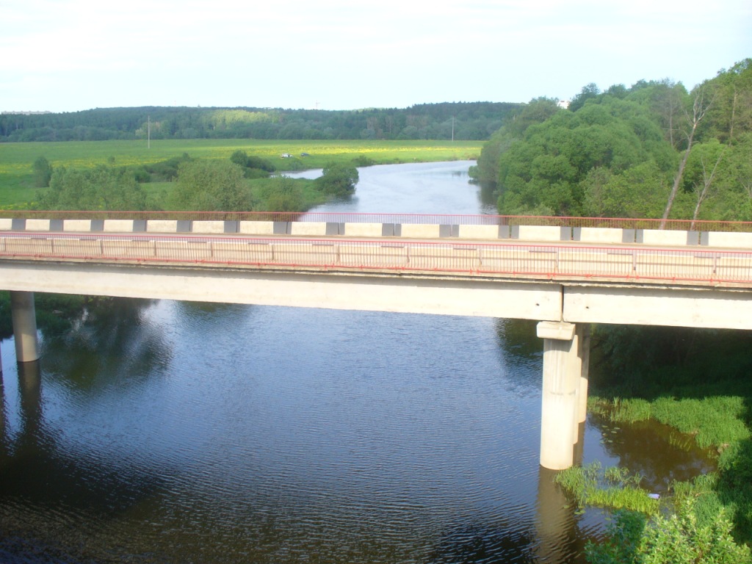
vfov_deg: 38.7
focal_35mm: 37
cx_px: 376
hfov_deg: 50.1
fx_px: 804
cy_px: 282
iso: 80
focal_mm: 6.1
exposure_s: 1/100
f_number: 5.6
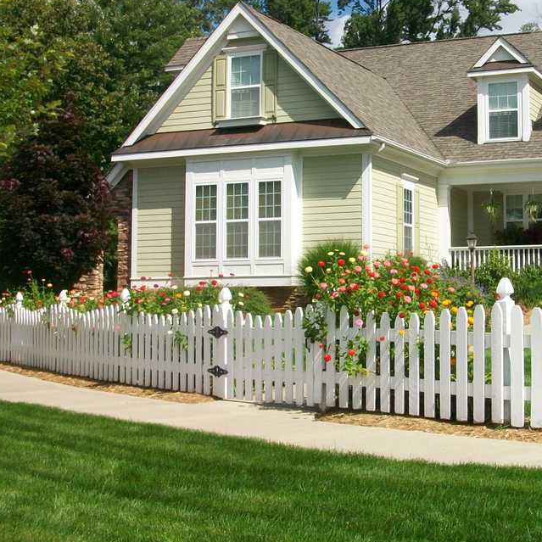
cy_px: 185
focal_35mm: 59
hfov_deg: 28.6
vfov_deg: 28.9
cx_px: 408
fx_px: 1045
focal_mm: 5.7
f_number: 5.5
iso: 64
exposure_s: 1/320
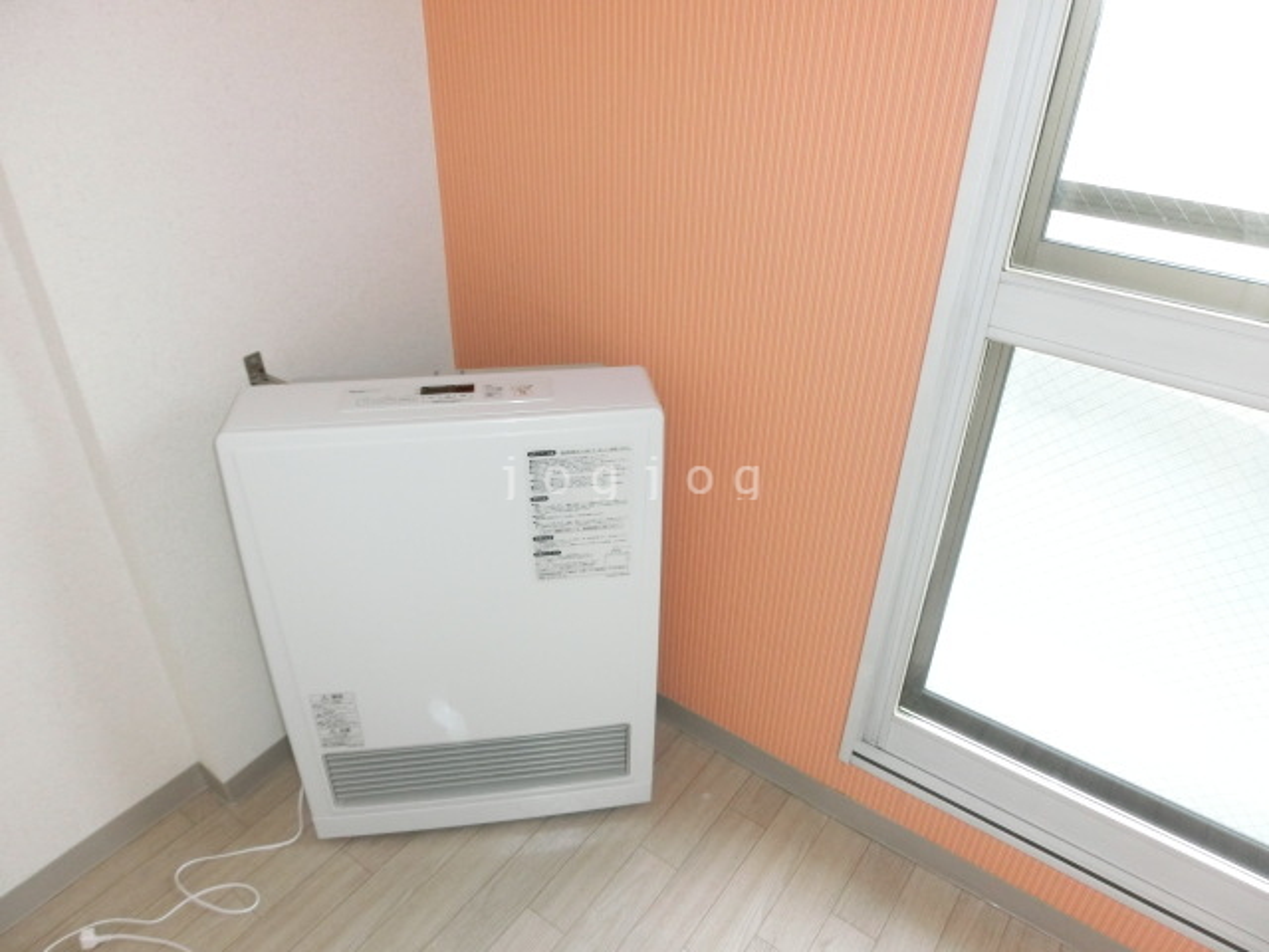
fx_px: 880
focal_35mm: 24
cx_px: 634
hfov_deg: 71.6
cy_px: 476
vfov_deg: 56.8
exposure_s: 1/60
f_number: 3
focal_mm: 4.24
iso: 400
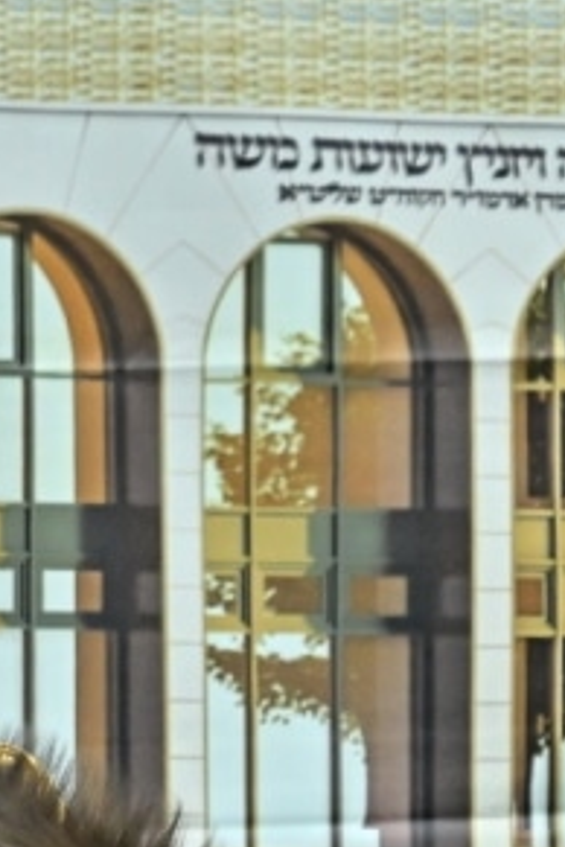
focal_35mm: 1056
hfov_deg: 1.3
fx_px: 24858
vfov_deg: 2.0
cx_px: -163
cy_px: 774
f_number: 4
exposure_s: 1/320
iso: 400
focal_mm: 200
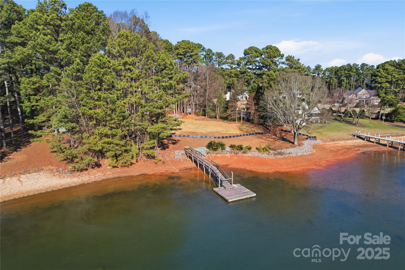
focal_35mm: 22
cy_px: 135
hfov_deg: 78.6
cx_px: 202
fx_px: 247
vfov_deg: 57.2
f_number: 2.8
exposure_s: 1/4000
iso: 100
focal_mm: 8.4
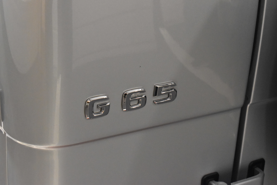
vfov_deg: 16.6
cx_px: 138
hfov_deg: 24.6
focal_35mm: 82
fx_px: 635
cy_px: 92
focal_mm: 55
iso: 6400
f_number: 8
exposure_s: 1/80
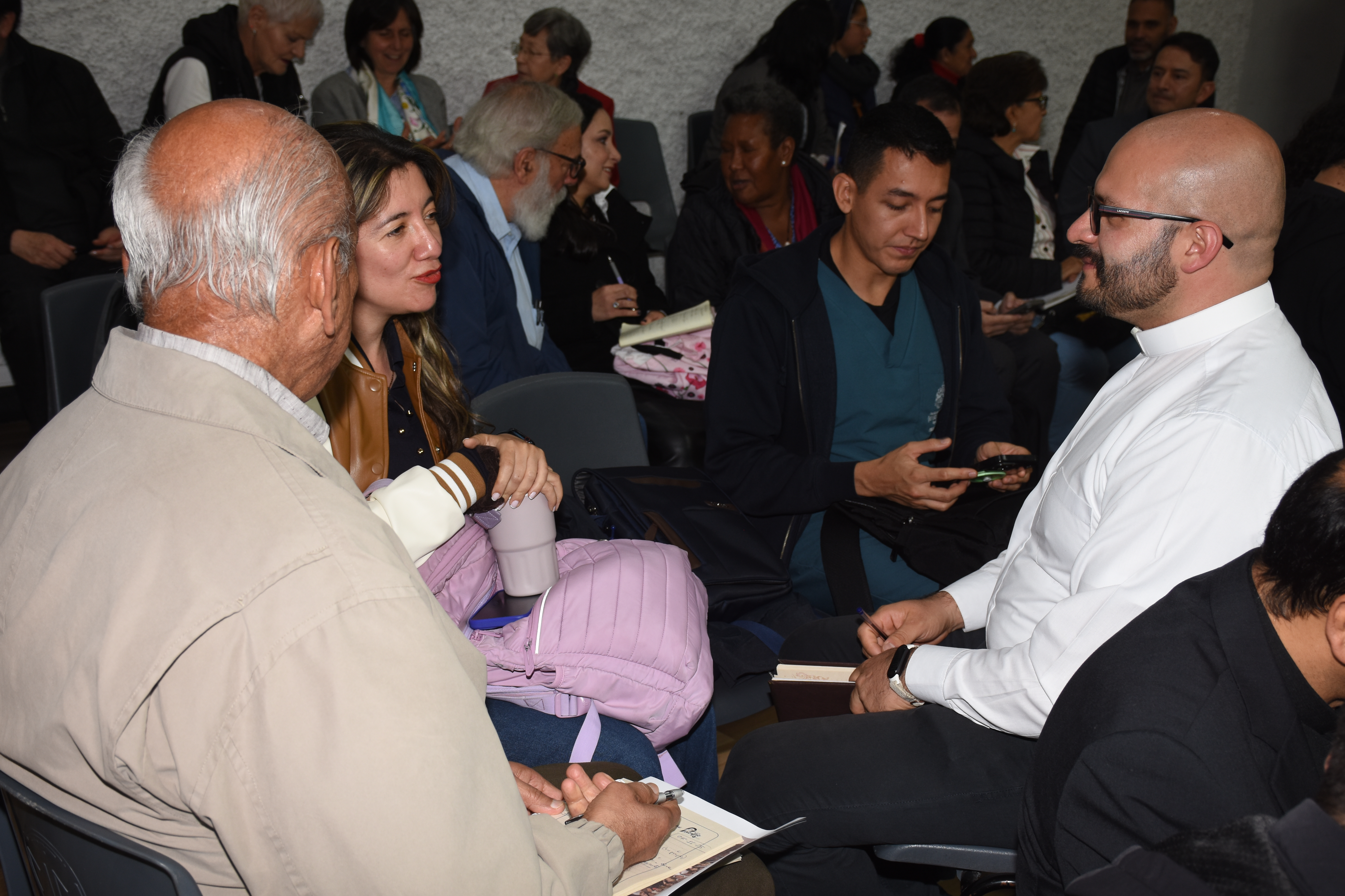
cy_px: 448
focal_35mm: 45
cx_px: 672
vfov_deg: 29.9
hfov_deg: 43.6
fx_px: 1681
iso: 250
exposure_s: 1/80
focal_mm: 30
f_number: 5.6
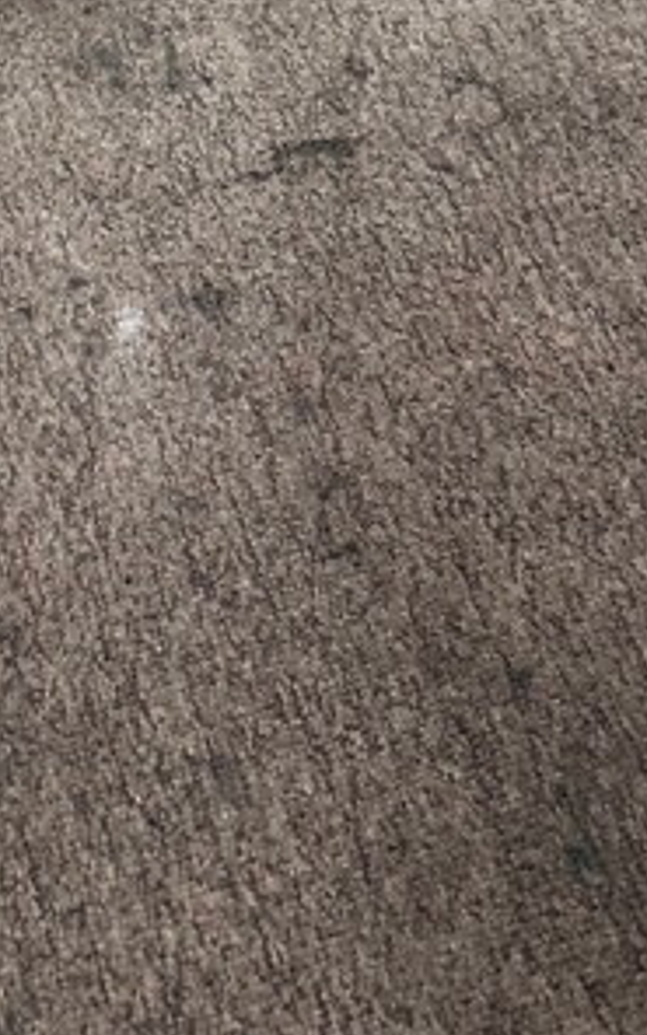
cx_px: -59
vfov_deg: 25.1
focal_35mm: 70
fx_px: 1975
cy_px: -341
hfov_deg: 18.0
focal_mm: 6.86
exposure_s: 1/67
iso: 250
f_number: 1.78
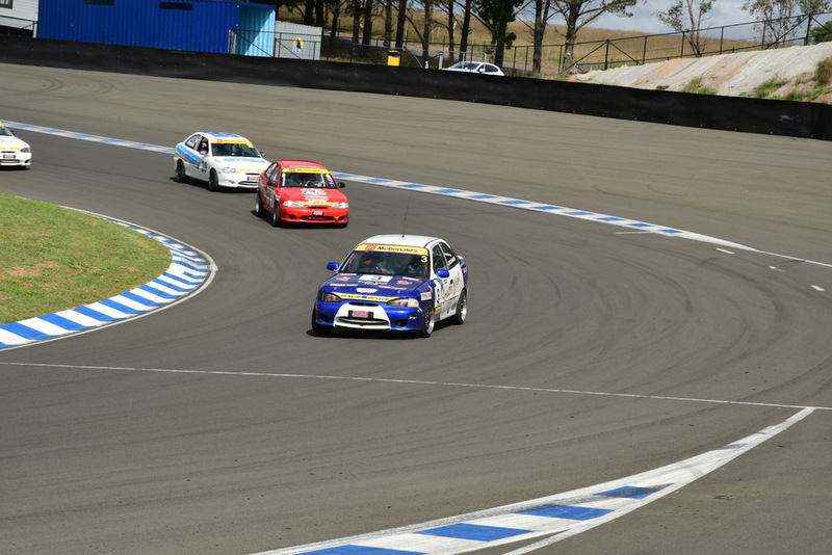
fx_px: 2774
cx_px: 416
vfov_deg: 11.4
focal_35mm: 120
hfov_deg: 17.1
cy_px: 278
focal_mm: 80
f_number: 11
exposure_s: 1/400
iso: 200
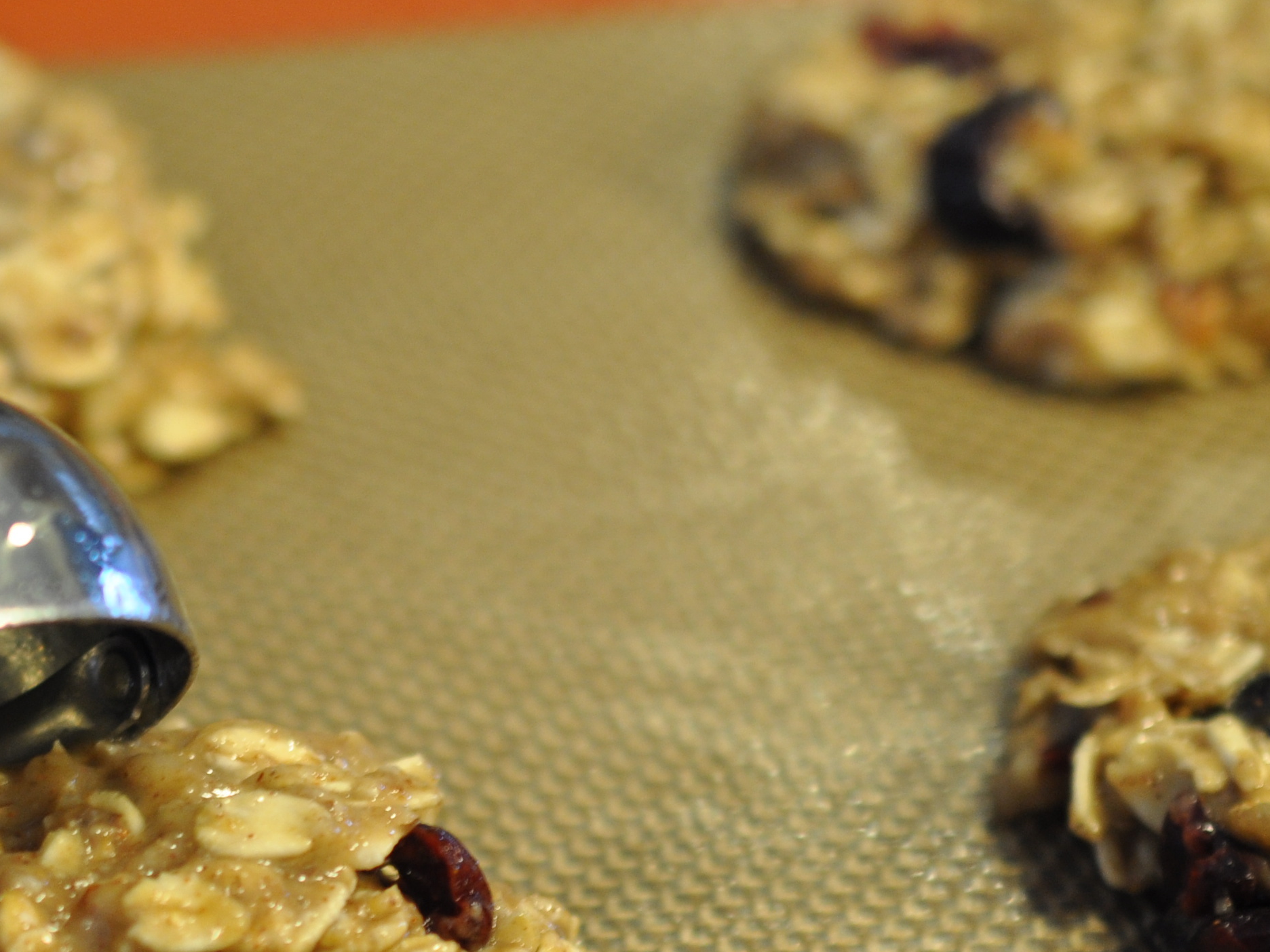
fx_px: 4843
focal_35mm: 132
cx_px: 159
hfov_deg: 14.8
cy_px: 755
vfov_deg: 11.2
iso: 400
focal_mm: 40
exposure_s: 1/30
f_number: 3
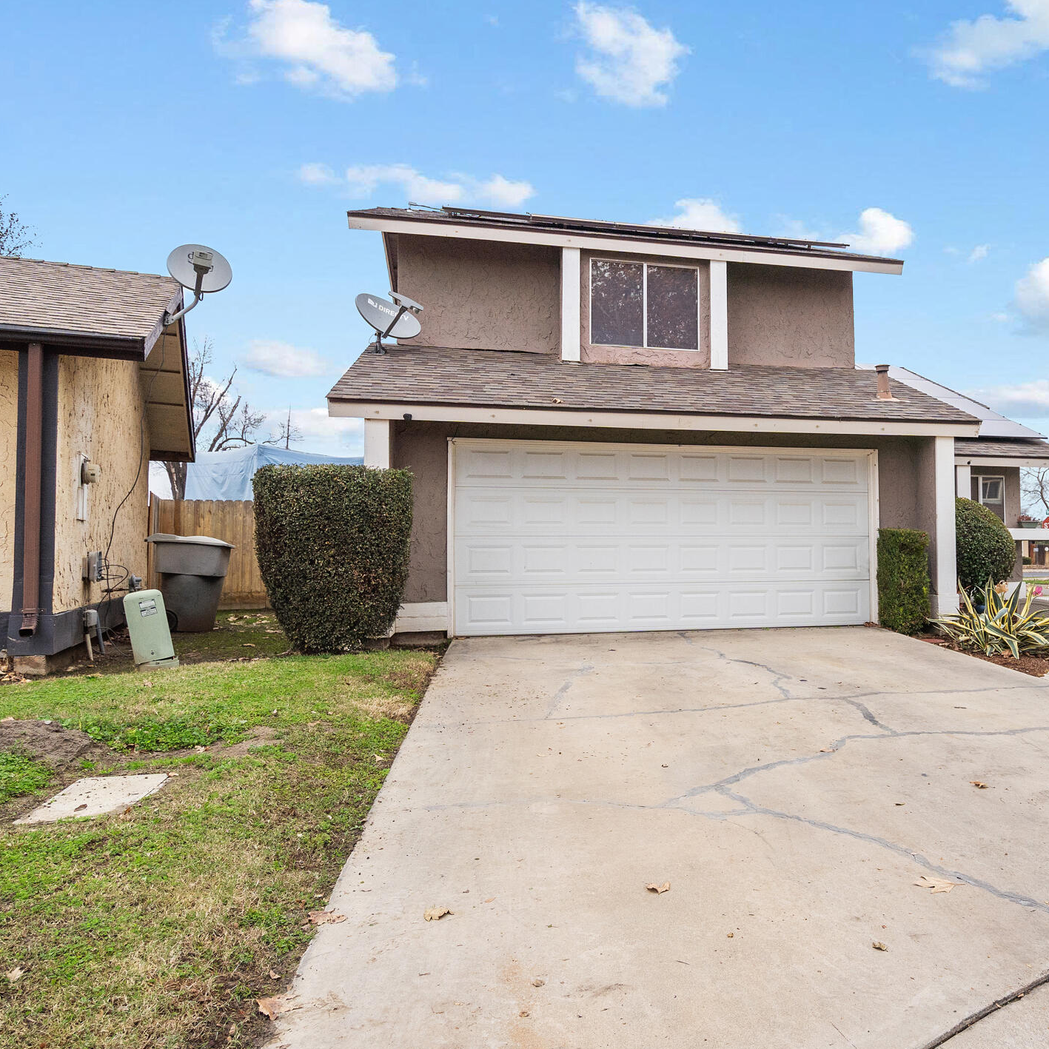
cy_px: 503
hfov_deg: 62.7
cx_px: 733
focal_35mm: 24
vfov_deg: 65.0
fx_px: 823
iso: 400
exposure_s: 1/1250
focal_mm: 16
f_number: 5
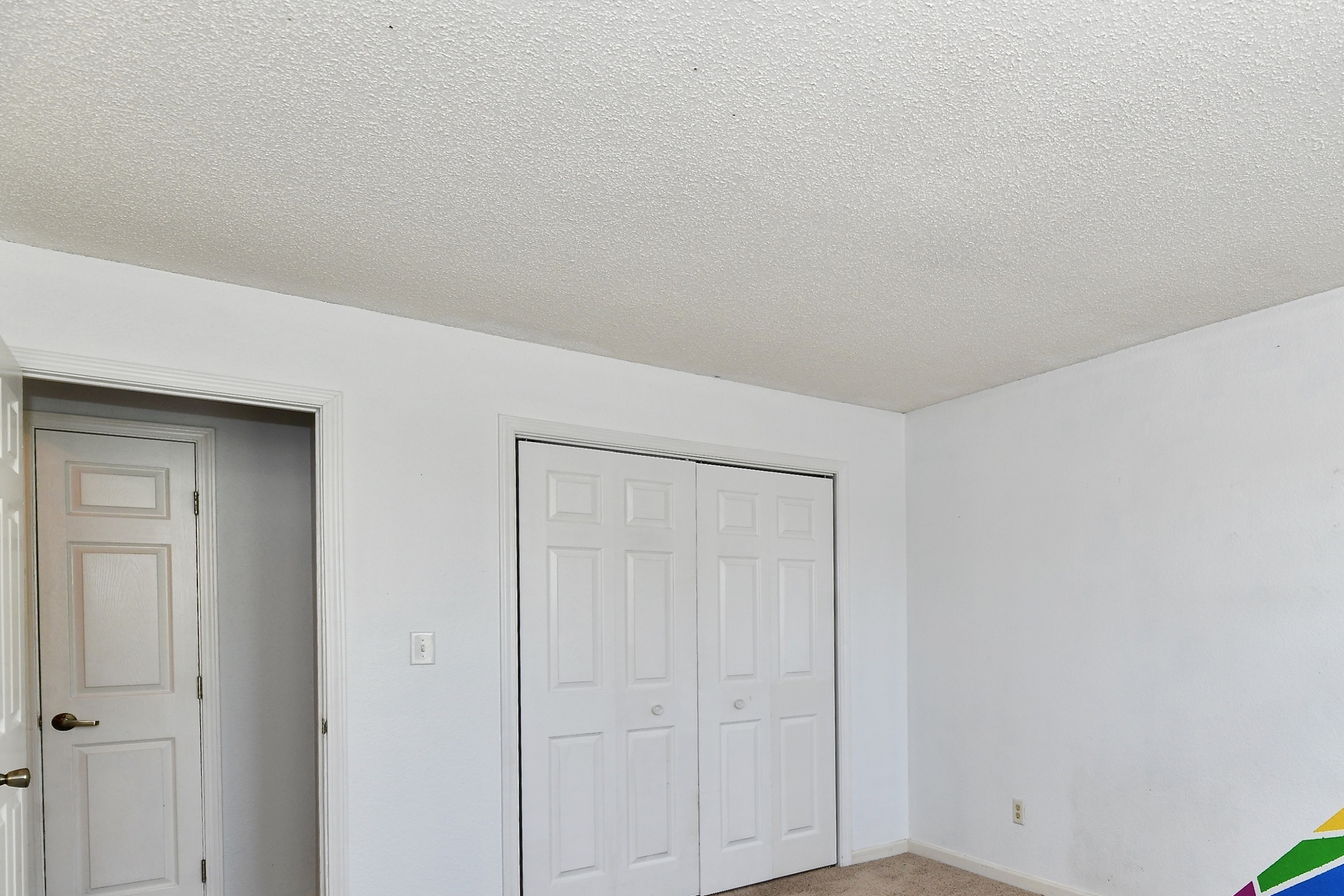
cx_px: 982
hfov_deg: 73.9
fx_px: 821
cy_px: 636
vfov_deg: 55.3
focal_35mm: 22
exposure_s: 1/60
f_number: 6.3
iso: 640
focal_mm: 14
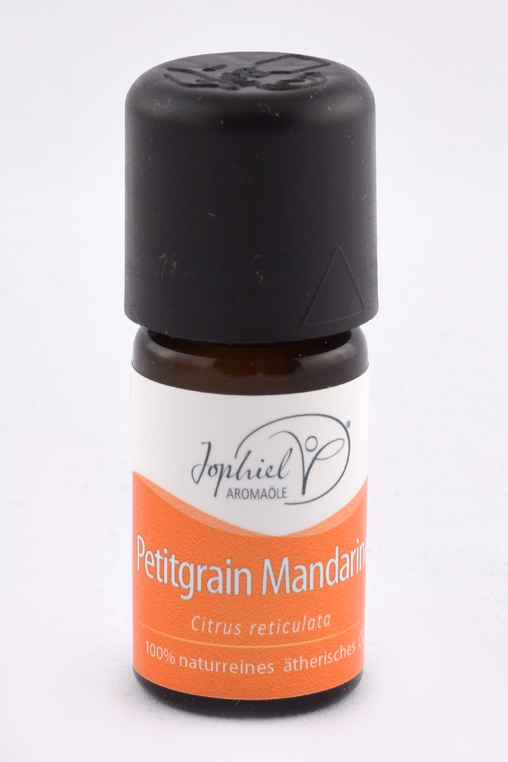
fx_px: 1746
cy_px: 381
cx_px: 254
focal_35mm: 82
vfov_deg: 24.6
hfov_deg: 16.5
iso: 200
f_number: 11
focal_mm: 55
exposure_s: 1/125
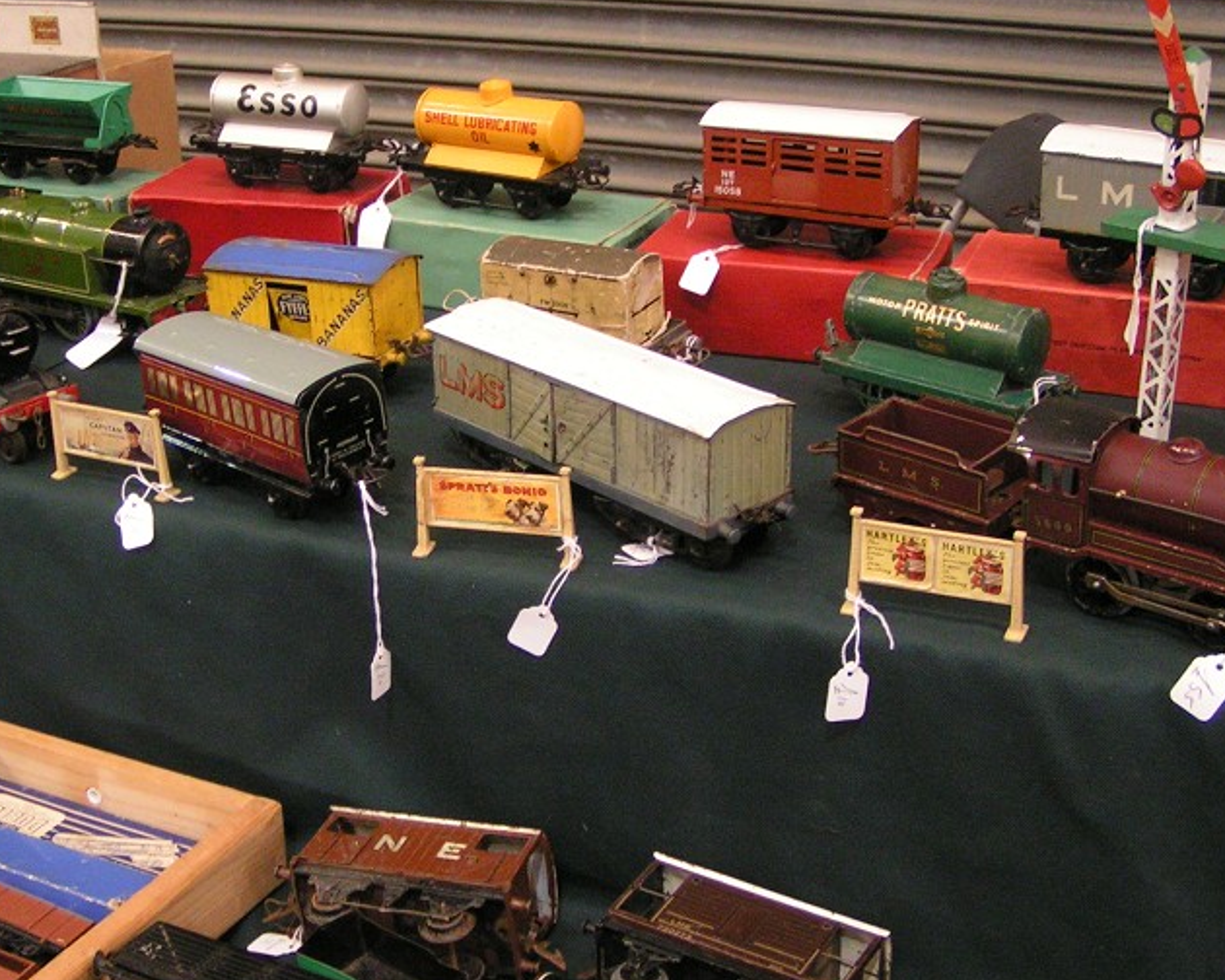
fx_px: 1922
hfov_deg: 35.0
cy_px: 446
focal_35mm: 53
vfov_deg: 28.6
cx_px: 416
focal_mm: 5.8
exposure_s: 1/13
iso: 200
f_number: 2.8
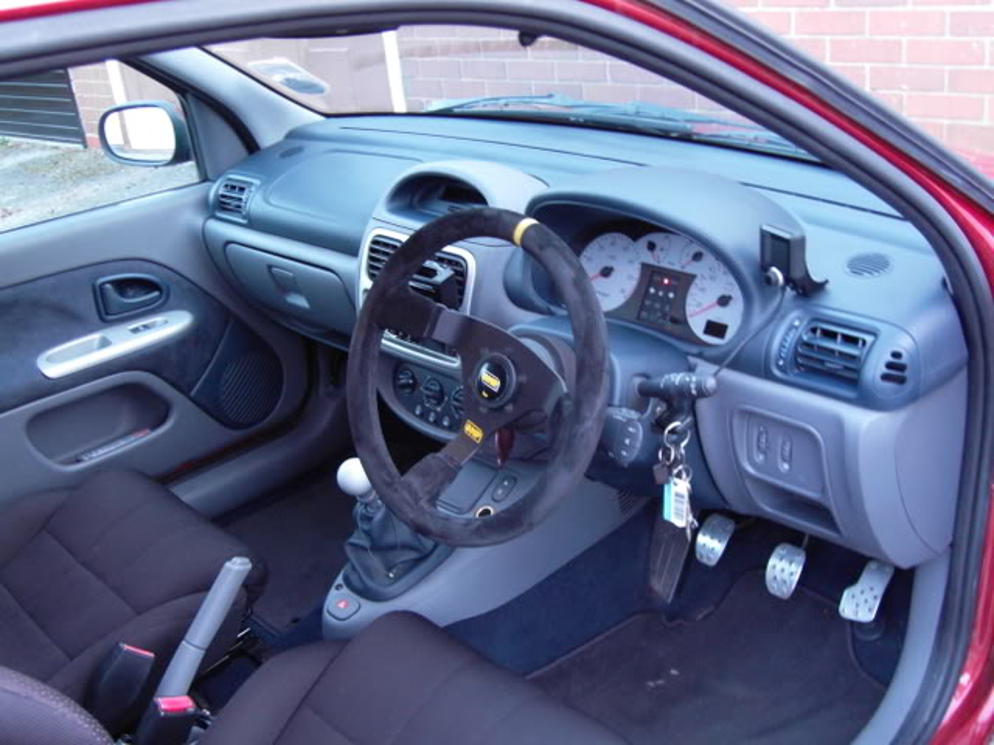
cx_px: 497
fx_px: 1005
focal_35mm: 35
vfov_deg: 40.7
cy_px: 372
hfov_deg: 52.6
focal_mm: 7.5
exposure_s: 1/2.5
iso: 200
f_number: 3.3
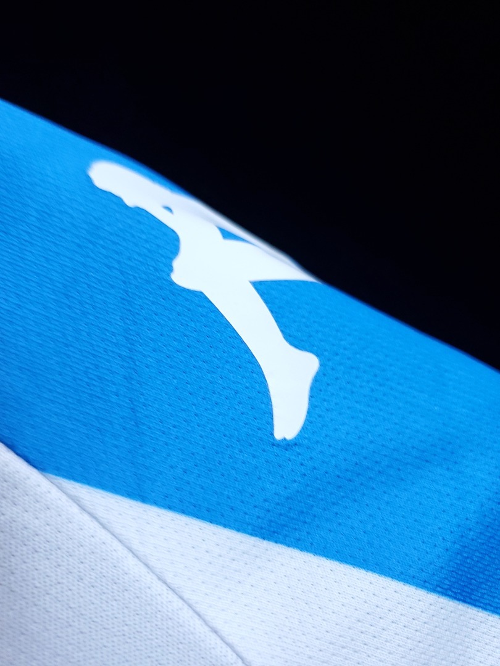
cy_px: 333
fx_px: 501
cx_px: 250
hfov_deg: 53.1
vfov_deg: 67.3
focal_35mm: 26
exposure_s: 1/30
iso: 200
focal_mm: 4.3
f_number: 1.5
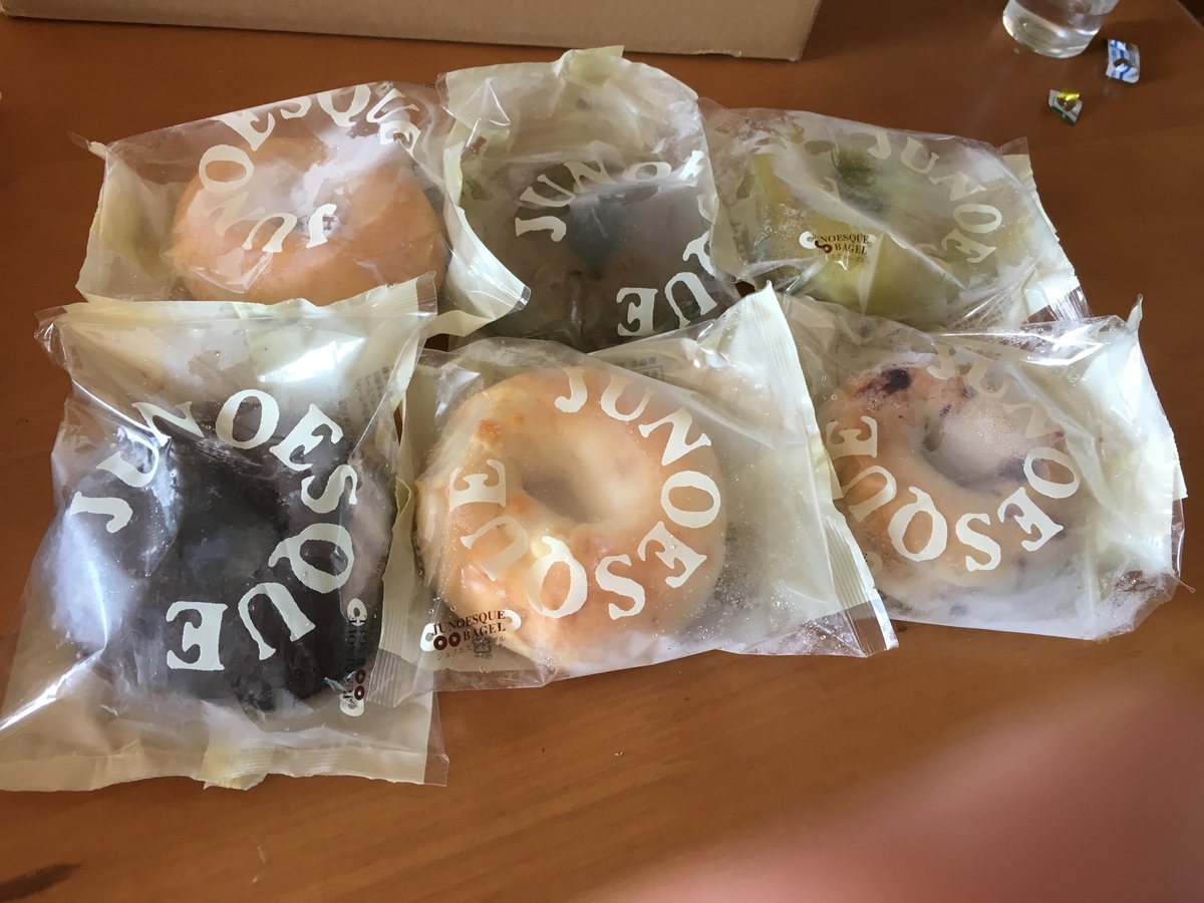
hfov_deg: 61.7
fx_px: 1009
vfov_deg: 48.2
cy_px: 452
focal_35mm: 29
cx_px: 602
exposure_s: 1/30
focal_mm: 4.15
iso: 64
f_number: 2.2
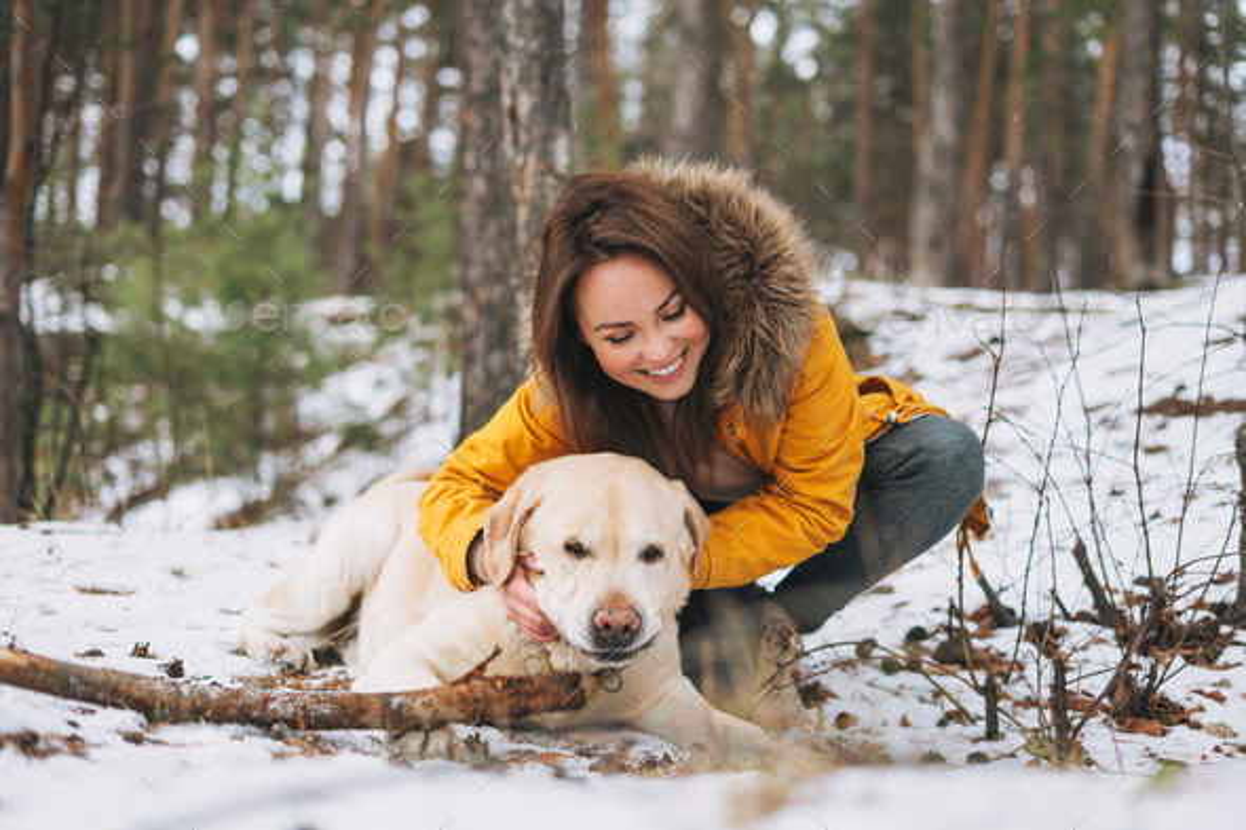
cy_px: 415
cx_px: 623
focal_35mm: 50
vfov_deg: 27.0
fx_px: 1730
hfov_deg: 39.6
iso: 100
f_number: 2.2
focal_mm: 50
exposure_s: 1/250
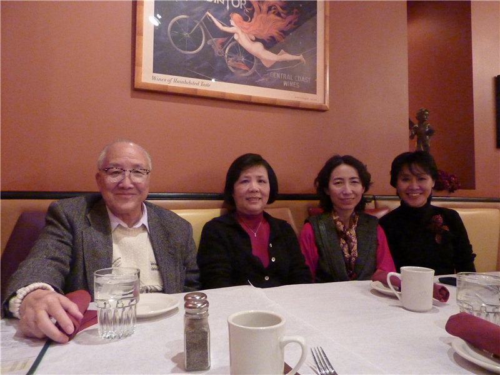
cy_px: 188
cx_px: 250
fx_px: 361
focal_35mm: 25
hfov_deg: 69.4
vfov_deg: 54.8
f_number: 3.3
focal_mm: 4.1
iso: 800
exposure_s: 1/13
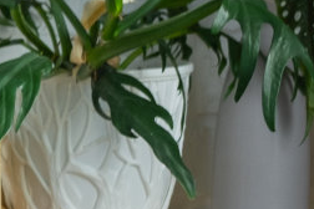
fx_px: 2268
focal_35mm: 260
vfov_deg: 5.2
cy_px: 431
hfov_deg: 7.5
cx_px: -388
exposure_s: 1/160
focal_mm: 27.5
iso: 160
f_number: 4
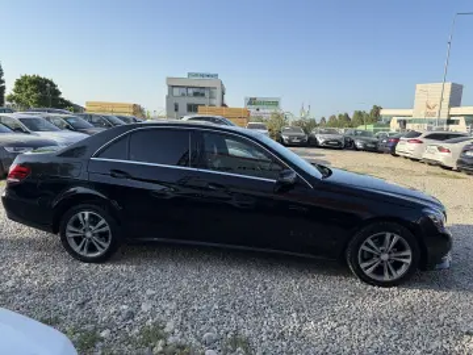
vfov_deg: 56.8
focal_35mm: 24
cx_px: 236
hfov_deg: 71.6
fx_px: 328
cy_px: 178
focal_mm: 6.76
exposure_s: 1/2370
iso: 80
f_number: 1.78
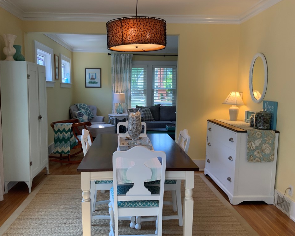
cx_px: 139
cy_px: 118
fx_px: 271
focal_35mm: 31
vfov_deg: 47.1
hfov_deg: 57.1
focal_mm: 3
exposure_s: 1/120
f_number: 1.8
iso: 64
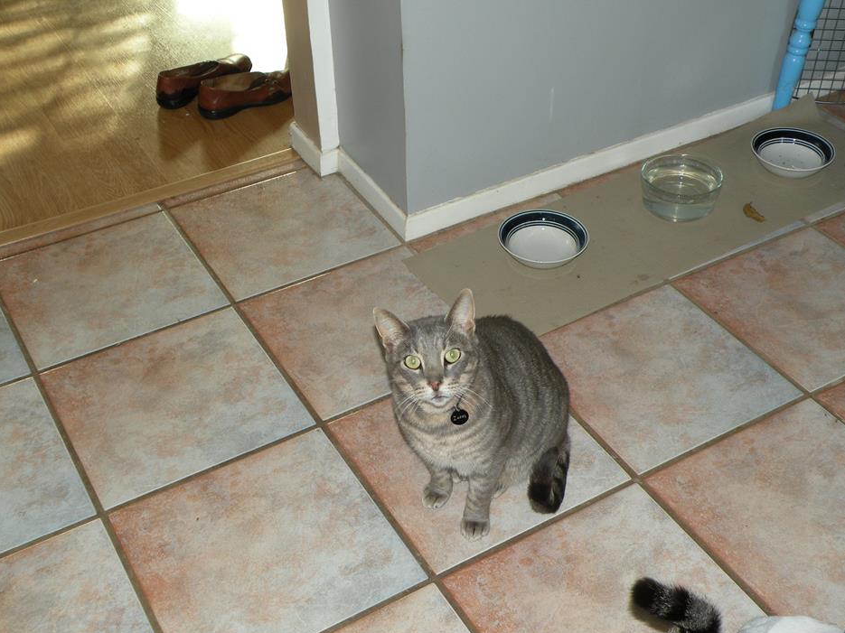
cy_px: 303
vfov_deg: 31.5
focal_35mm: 46
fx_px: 1123
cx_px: 446
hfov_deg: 41.2
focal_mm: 7.4
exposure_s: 1/42.2
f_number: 3.2
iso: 64
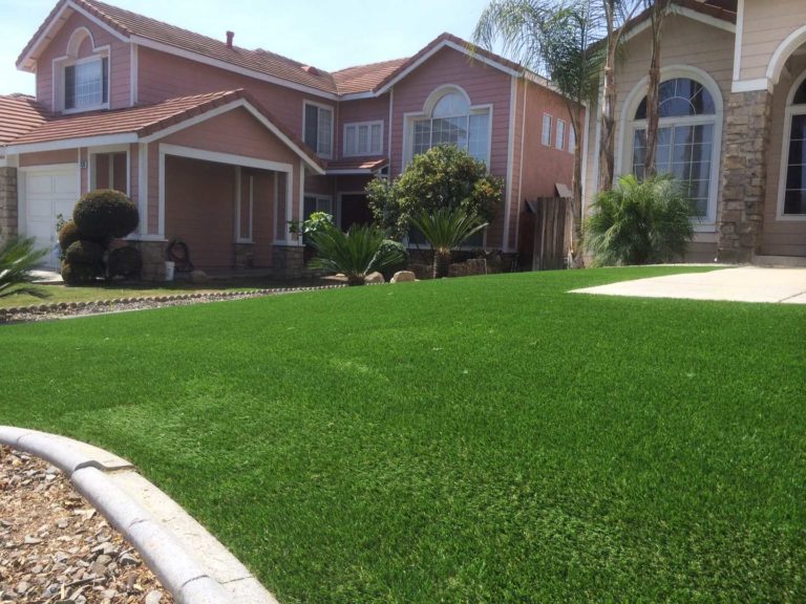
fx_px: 699
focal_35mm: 30
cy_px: 302
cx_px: 403
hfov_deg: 60.0
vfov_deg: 46.8
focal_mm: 4.12
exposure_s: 1/1282
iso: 32
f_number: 2.2
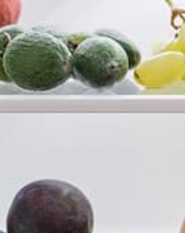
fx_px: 1070
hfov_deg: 9.9
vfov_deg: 12.4
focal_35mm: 156
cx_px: 92
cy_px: 168
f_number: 3.6
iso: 250
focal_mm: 32.9
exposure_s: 1/5
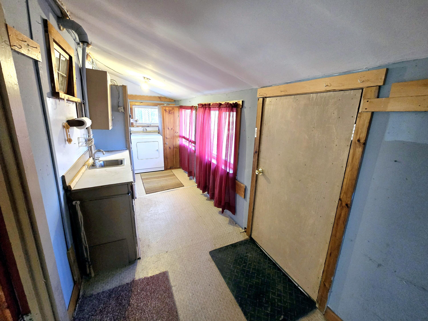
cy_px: 160
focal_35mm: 13
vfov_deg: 89.9
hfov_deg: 106.2
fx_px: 161
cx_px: 214
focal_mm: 2.2
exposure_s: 1/60.2
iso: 500
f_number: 2.2
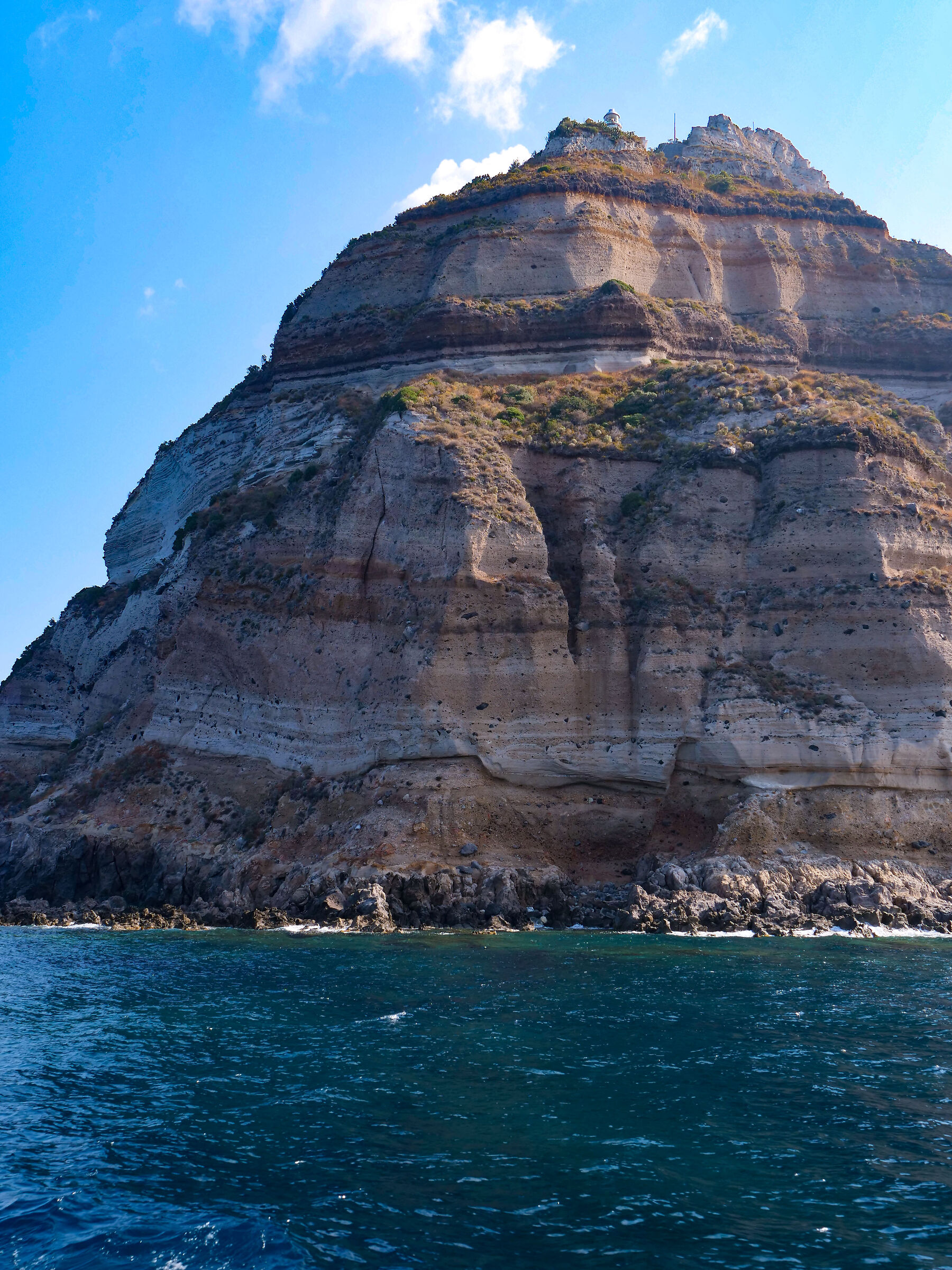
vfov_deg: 51.4
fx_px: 1320
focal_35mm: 36
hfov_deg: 39.7
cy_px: 635
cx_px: 476
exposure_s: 1/320
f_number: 6.3
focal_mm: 18
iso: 200
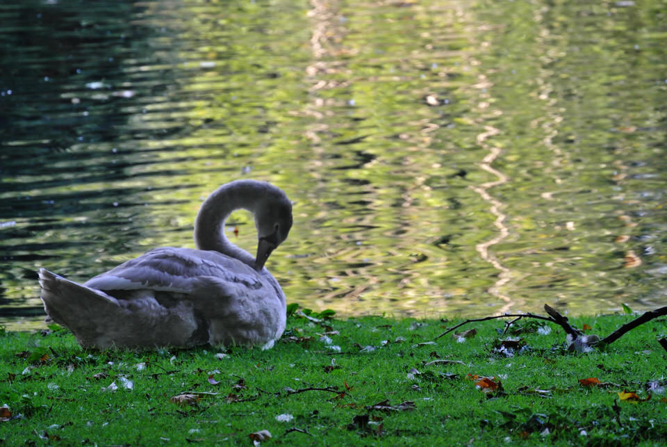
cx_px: 334
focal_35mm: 297
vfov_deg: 4.6
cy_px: 224
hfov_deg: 6.9
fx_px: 5510
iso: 800
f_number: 5.6
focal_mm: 110
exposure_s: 1/100
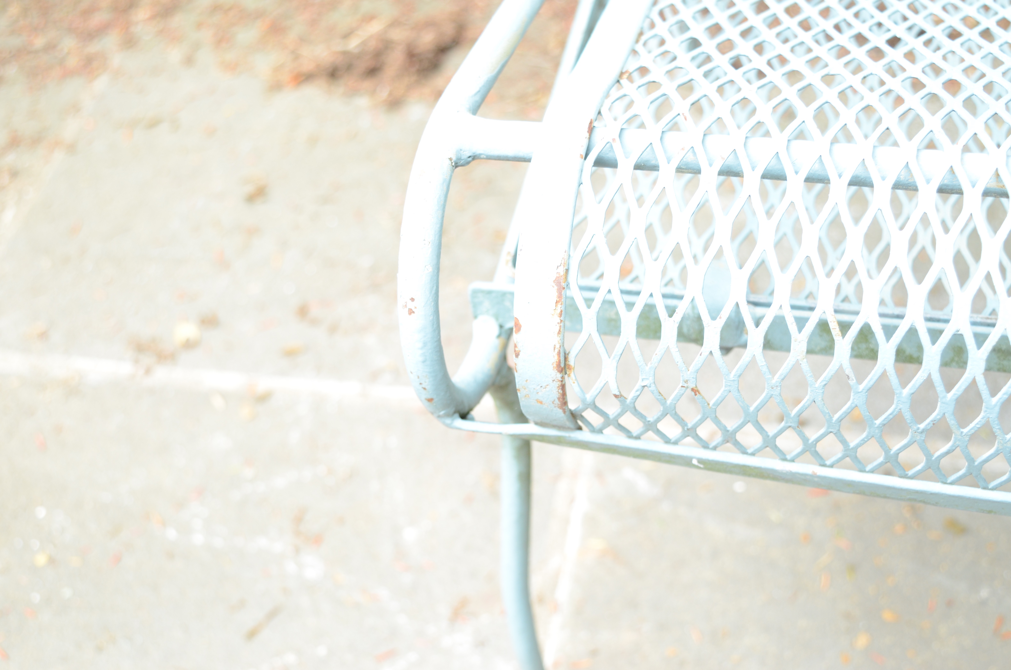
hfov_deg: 35.1
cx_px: 506
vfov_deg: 23.7
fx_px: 1597
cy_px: 335
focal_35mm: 57
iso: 500
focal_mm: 38
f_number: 5.6
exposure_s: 1/160
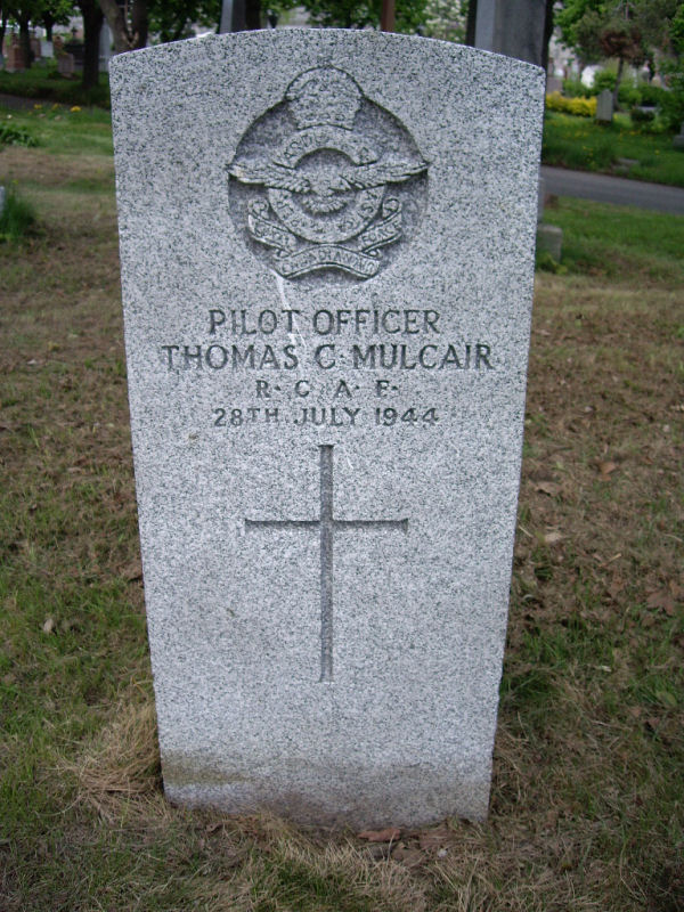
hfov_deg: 37.7
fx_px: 1001
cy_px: 456
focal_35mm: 38
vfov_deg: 49.0
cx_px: 342
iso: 64
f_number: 2.7
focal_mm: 6.2
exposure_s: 1/320
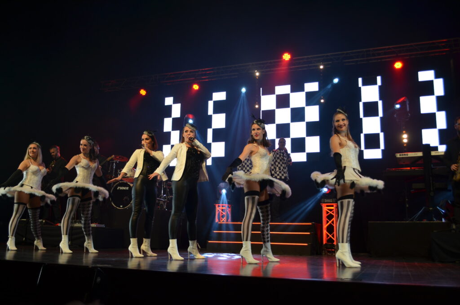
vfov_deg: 39.8
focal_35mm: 33
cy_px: 152
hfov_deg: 57.3
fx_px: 421
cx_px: 230
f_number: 4.5
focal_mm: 22
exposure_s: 1/80
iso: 400
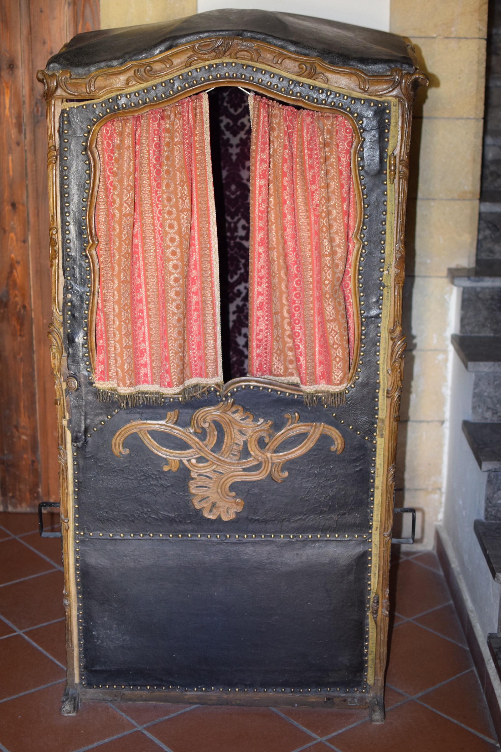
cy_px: 376
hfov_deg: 25.8
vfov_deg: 37.9
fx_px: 1096
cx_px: 250
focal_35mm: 52
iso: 900
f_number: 1.8
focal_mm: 35
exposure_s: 1/60
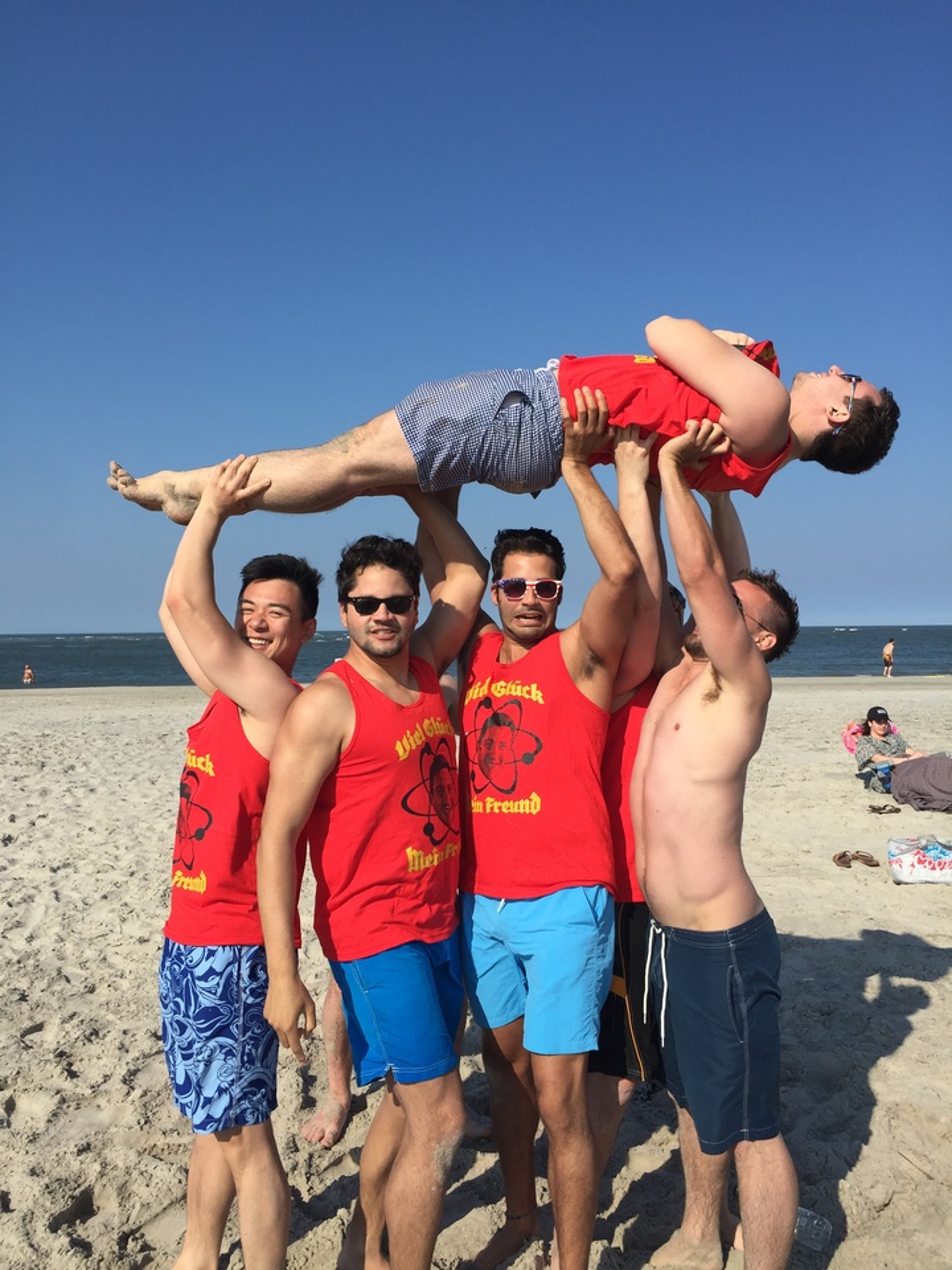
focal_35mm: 29
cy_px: 635
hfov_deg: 48.2
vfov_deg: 61.7
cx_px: 476
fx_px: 1063
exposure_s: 1/2639
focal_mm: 4.15
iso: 32
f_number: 2.2
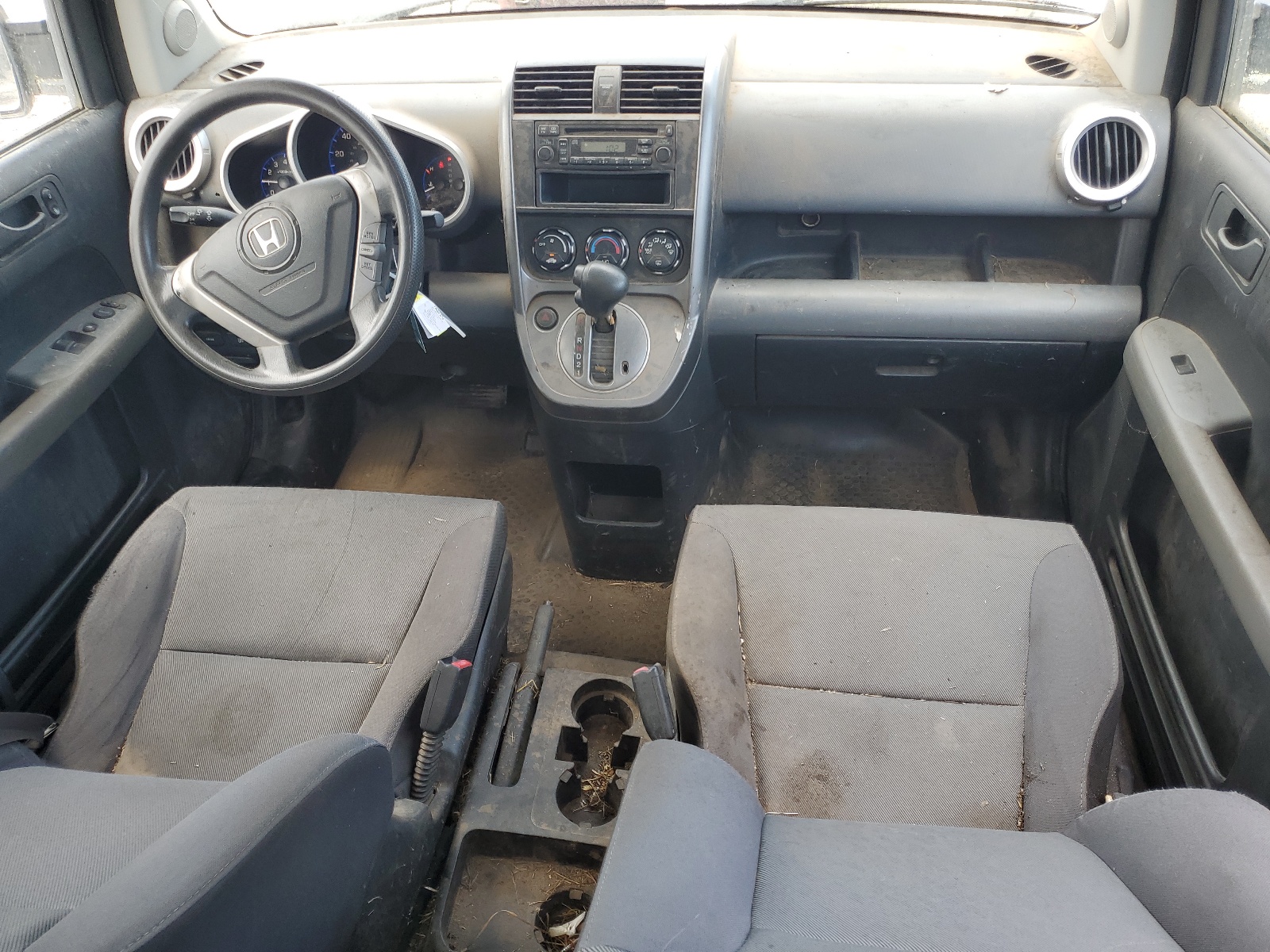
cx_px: 635
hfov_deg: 67.3
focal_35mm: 26
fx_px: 954
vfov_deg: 53.1
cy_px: 476
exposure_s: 1/122
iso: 50
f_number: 1.5
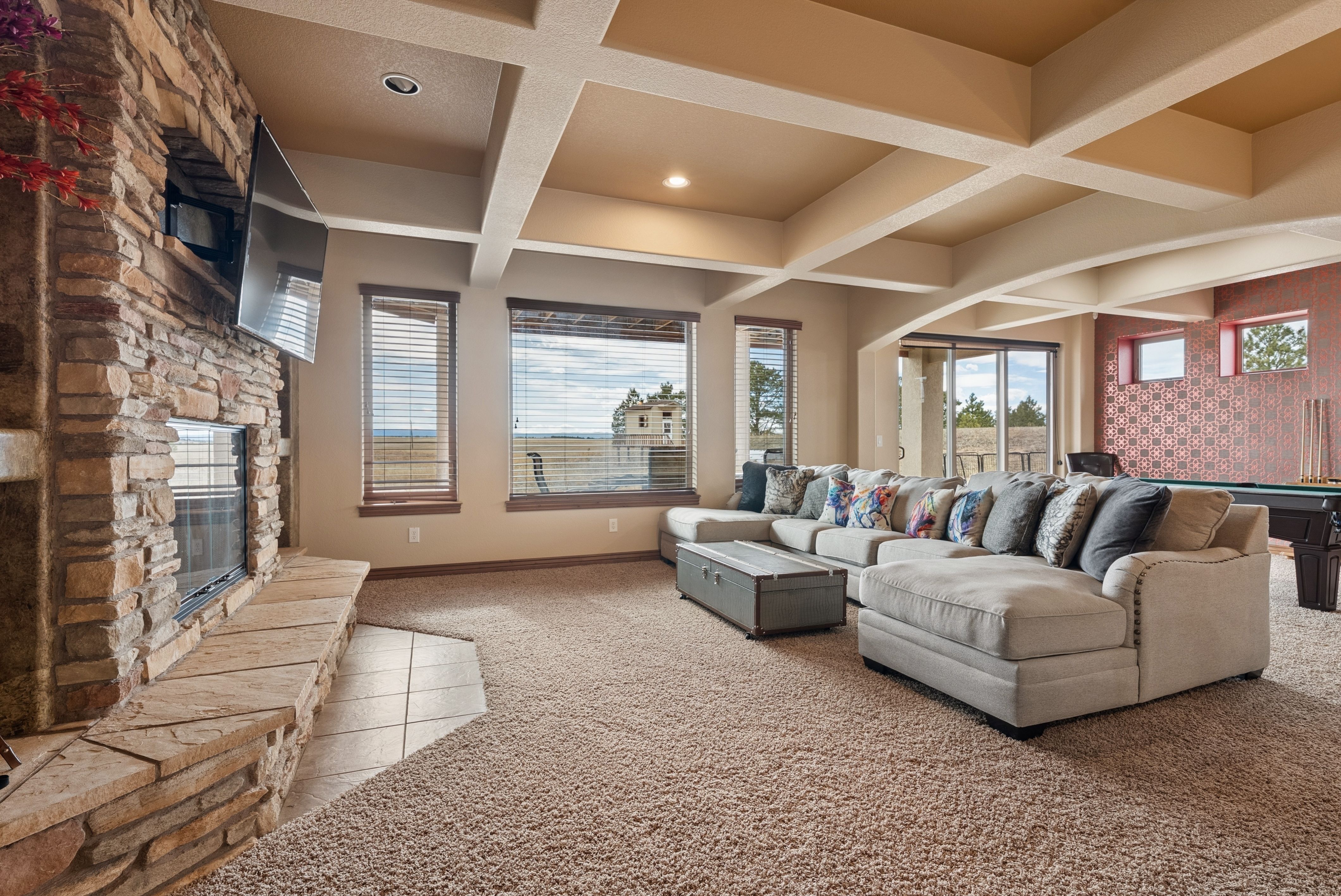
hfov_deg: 93.2
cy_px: 448
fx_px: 634
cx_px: 670
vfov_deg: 70.5
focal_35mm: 17
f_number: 8
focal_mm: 17
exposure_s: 1/50
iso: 640
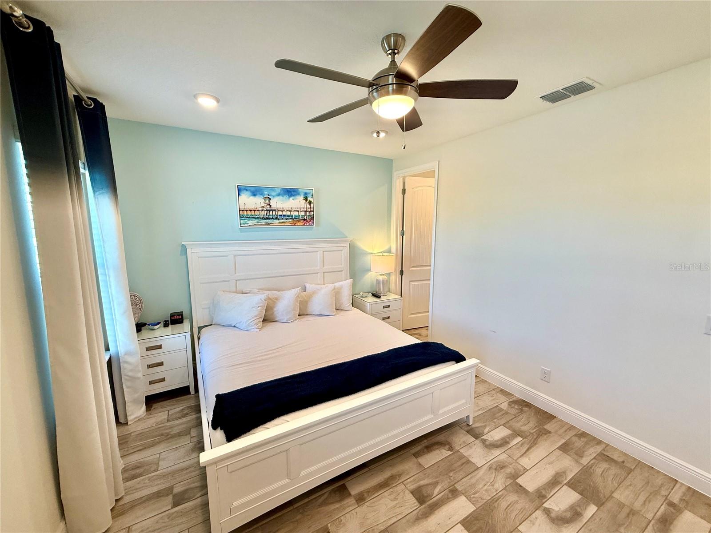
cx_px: 356
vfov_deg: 85.7
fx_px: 288
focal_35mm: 14
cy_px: 266
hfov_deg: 102.1
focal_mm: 2.22
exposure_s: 1/120
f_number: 2.2
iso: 100
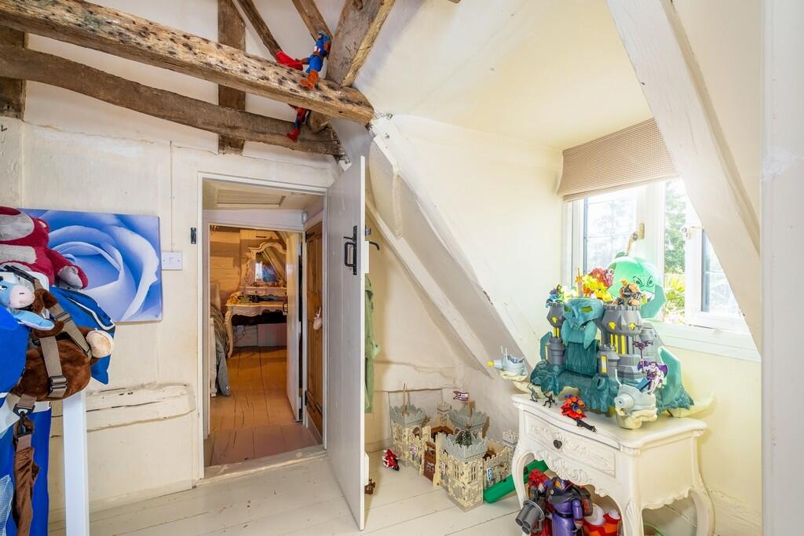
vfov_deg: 77.3
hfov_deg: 100.4
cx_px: 402
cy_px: 268
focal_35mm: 15
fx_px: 335
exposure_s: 1/30
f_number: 8
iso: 200
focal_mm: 10
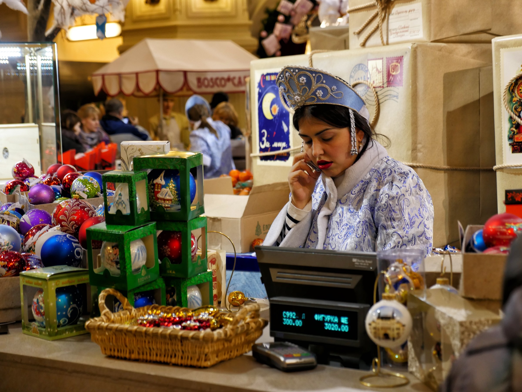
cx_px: 261
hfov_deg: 27.8
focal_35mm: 70
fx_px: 1056
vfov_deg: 21.0
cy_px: 196
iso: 640
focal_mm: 35
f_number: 2.8
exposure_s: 1/80
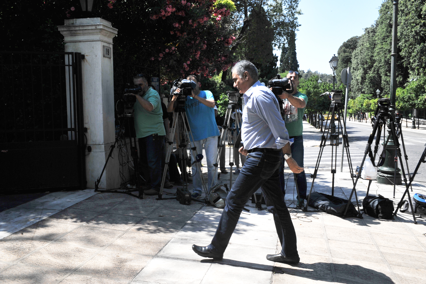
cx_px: 213
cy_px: 142
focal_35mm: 38
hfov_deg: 50.7
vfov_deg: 35.0
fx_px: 449
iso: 250
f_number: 14
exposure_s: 1/320
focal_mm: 38
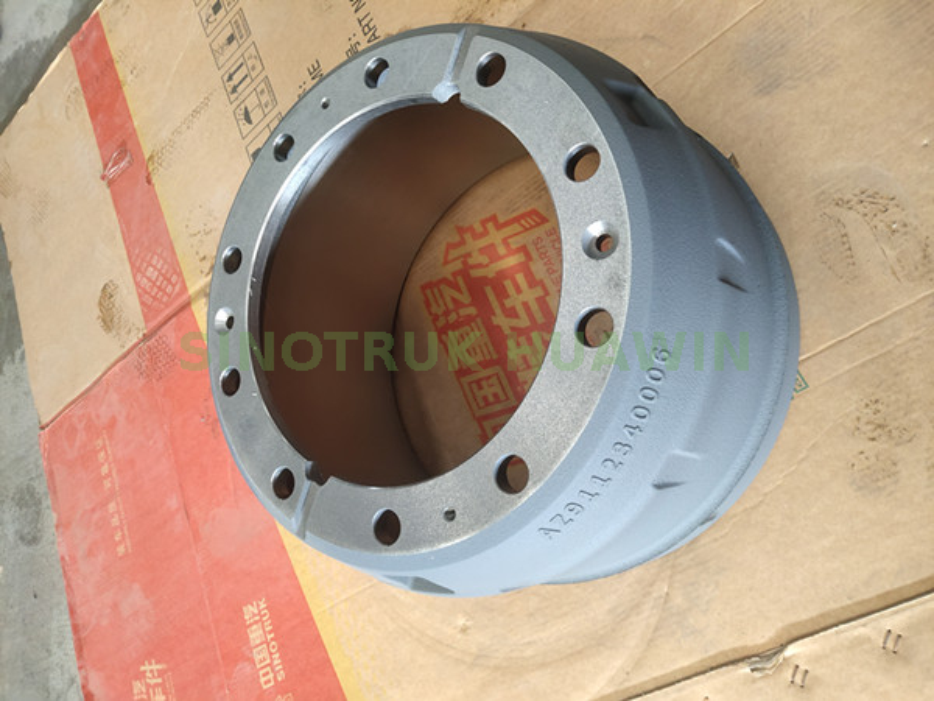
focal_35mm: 26
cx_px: 467
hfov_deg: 67.3
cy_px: 350
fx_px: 702
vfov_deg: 53.1
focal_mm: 4.27
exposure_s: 1/50
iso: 315
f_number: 1.79
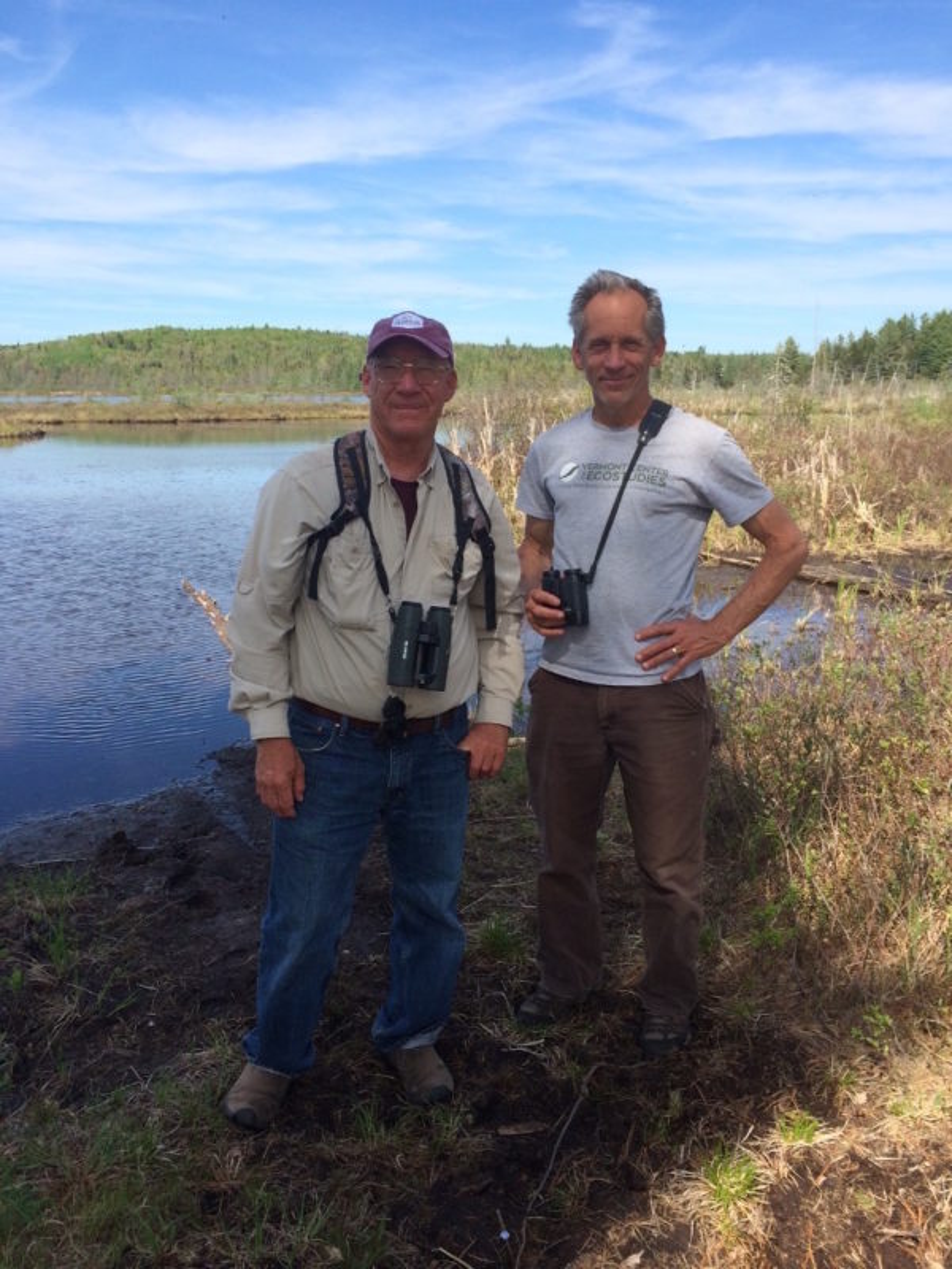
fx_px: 1063
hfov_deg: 48.2
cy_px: 634
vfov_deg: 61.7
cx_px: 476
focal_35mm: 29
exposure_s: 1/1208
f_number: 2.2
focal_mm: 4.15
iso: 32
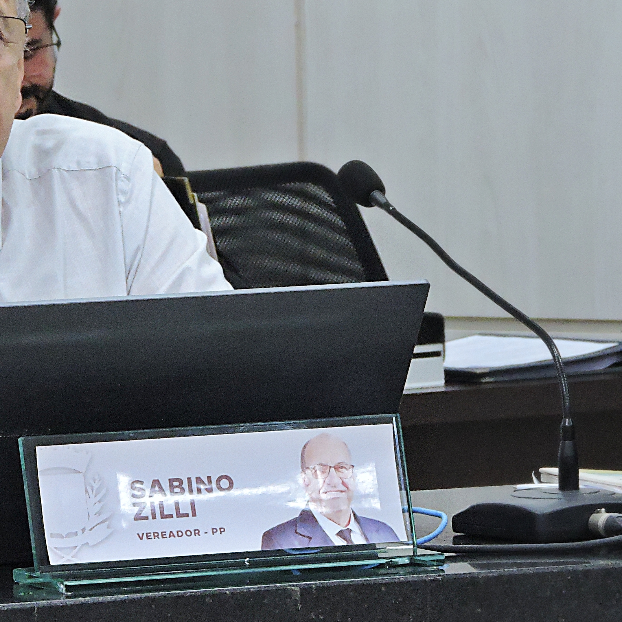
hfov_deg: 5.4
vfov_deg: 5.4
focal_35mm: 322
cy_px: 267
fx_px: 6546
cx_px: 120
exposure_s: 1/20
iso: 800
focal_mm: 30.3
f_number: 5.6
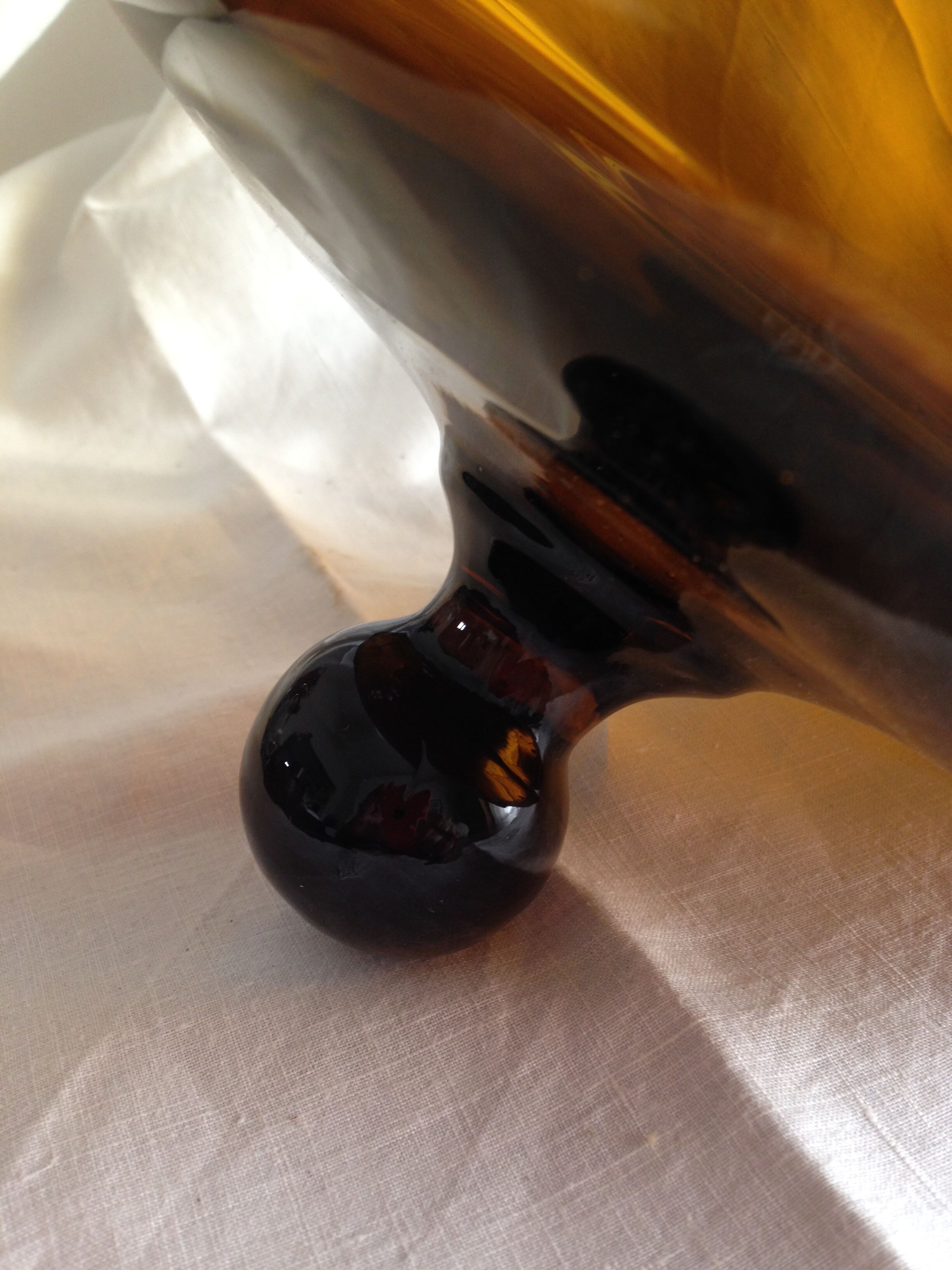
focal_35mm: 33
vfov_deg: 55.4
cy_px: 635
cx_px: 476
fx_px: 1210
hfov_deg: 42.9
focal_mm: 4.12
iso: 64
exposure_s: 1/20
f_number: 2.4
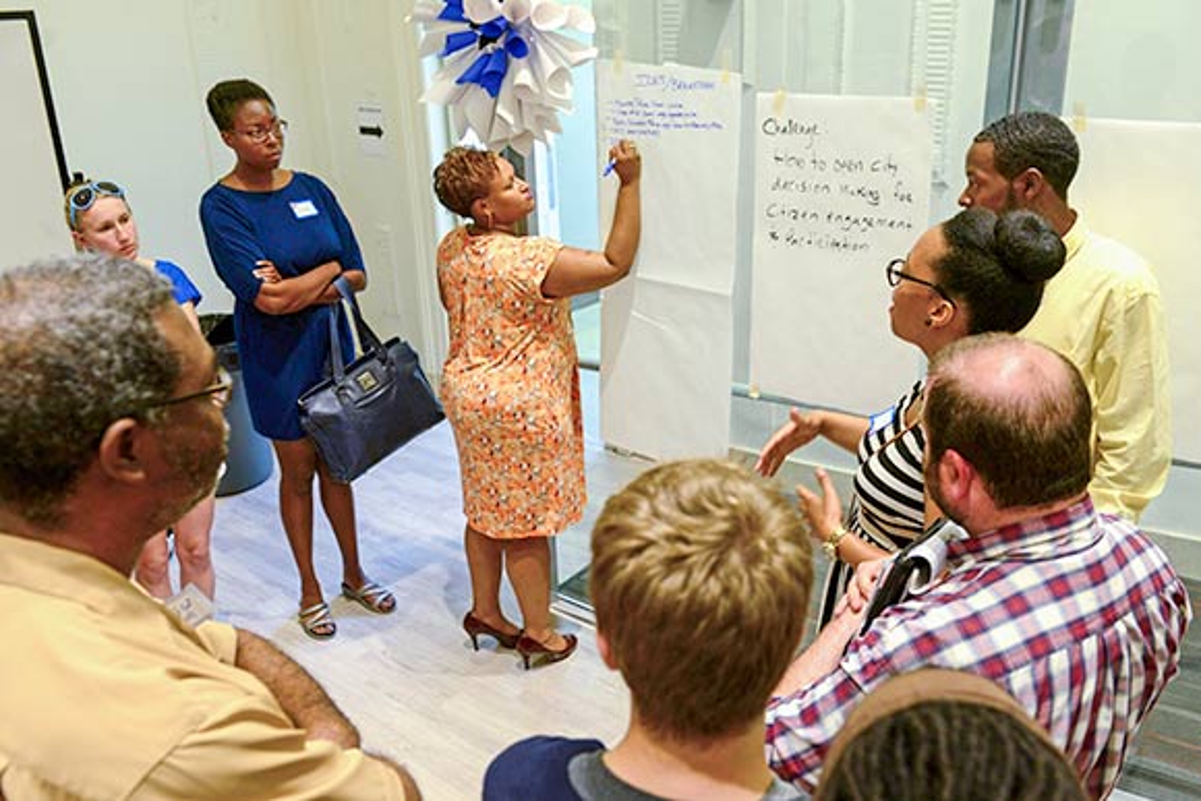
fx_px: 968
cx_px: 600
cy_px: 400
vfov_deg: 45.0
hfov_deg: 63.6
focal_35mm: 29
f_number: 5
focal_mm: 29
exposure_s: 1/80
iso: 1600
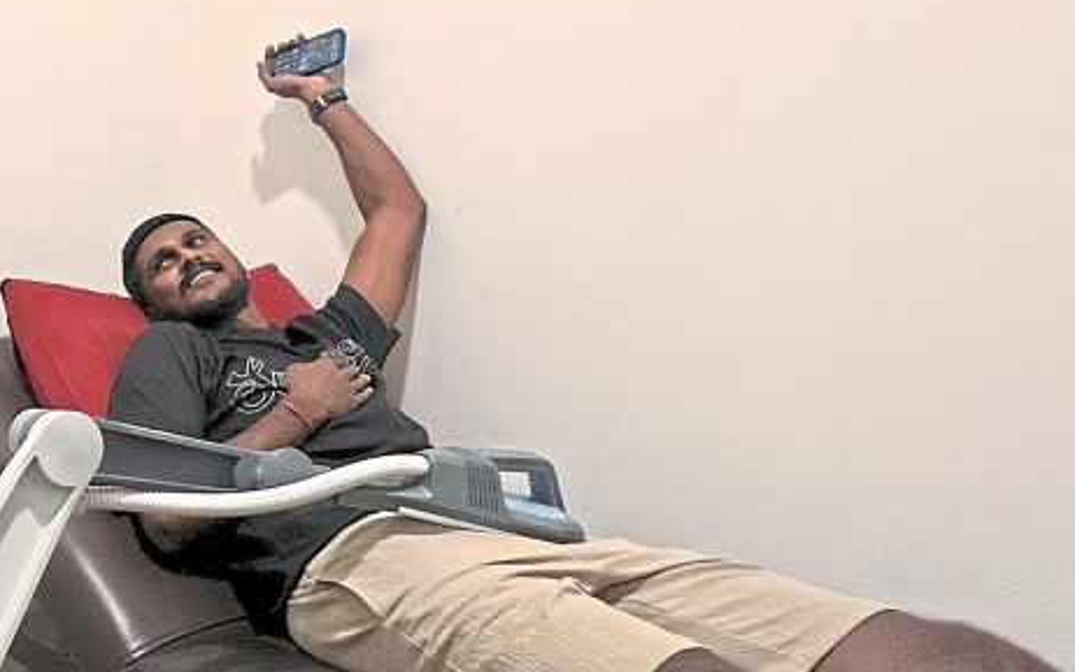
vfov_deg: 34.3
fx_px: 1084
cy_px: 265
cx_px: -107
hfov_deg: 41.8
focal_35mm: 37
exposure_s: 1/50
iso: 250
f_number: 1.8
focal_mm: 1.57
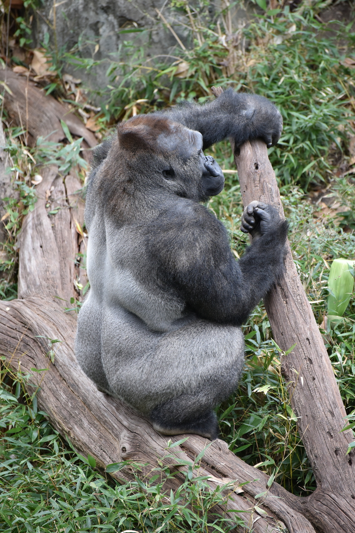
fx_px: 2883
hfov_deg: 7.0
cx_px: 178
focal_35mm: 195
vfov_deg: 10.5
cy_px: 266
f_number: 5.3
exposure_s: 1/400
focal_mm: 195
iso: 1400
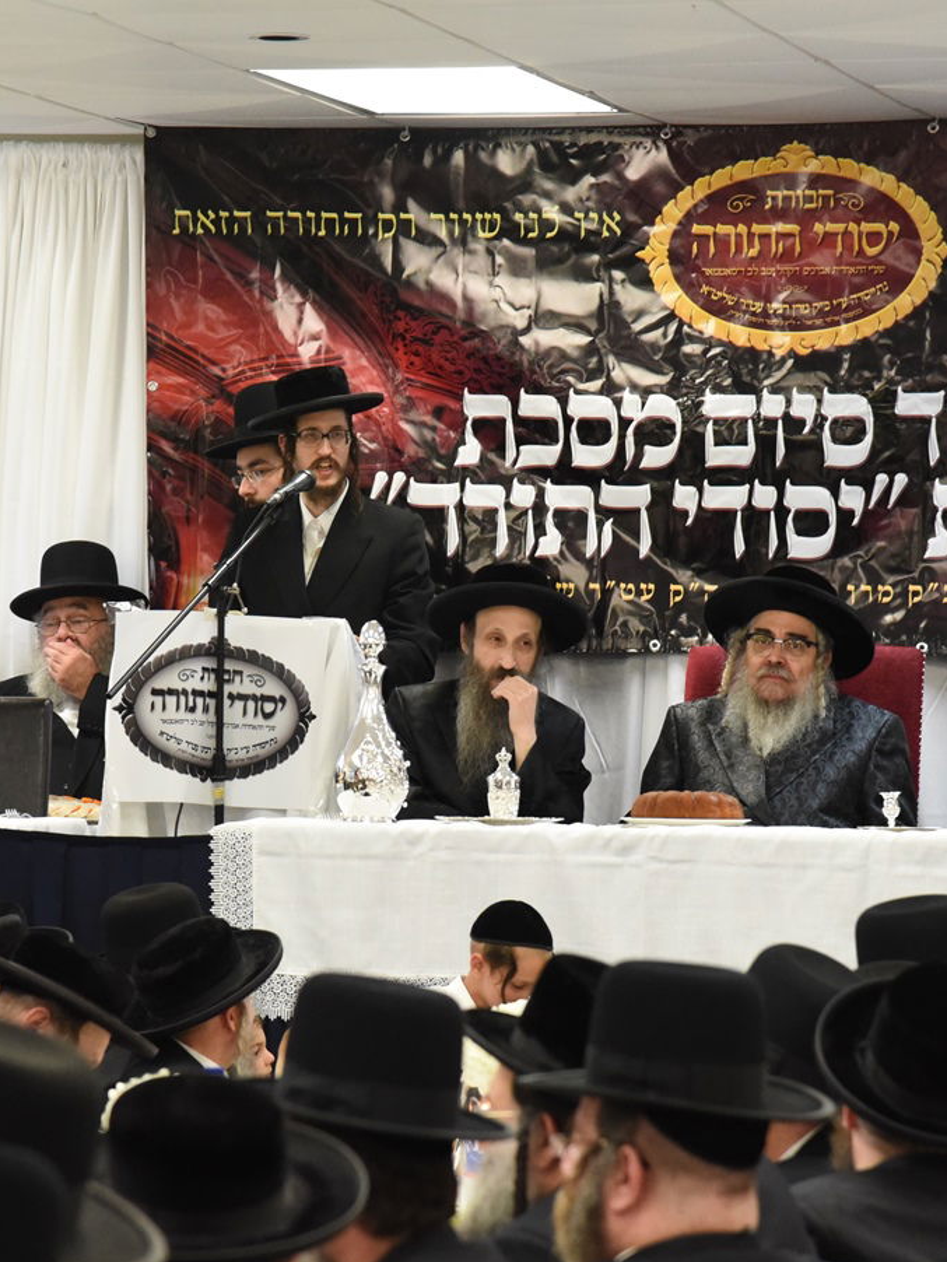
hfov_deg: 11.3
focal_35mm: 131
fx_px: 4776
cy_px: 672
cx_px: 475
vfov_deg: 15.0
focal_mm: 120
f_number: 5.6
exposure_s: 1/250
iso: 5000
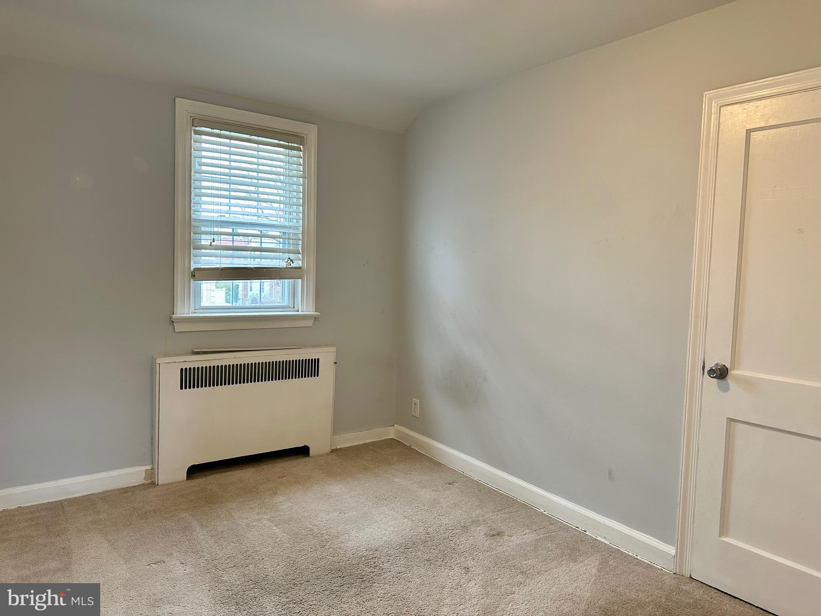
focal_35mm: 24
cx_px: 410
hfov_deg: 71.6
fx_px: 569
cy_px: 308
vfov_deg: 56.8
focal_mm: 6.86
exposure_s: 1/60
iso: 200
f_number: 1.78
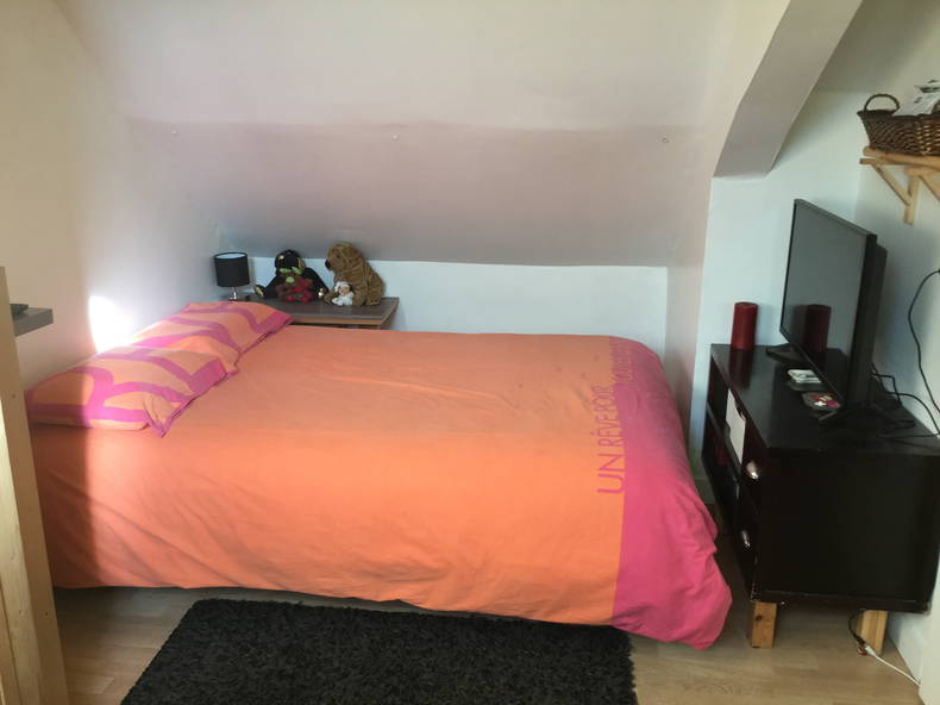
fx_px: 842
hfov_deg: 58.4
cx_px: 470
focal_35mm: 31
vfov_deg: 45.4
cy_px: 352
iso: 80
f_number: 2.4
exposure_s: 1/33
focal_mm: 3.3
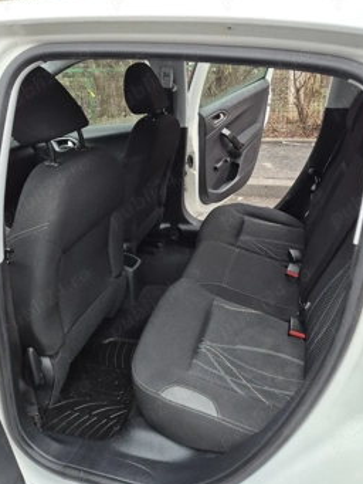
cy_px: 209
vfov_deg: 65.0
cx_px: 183
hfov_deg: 51.4
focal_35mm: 27
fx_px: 377
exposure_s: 1/100
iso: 320
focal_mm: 5.4
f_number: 1.8
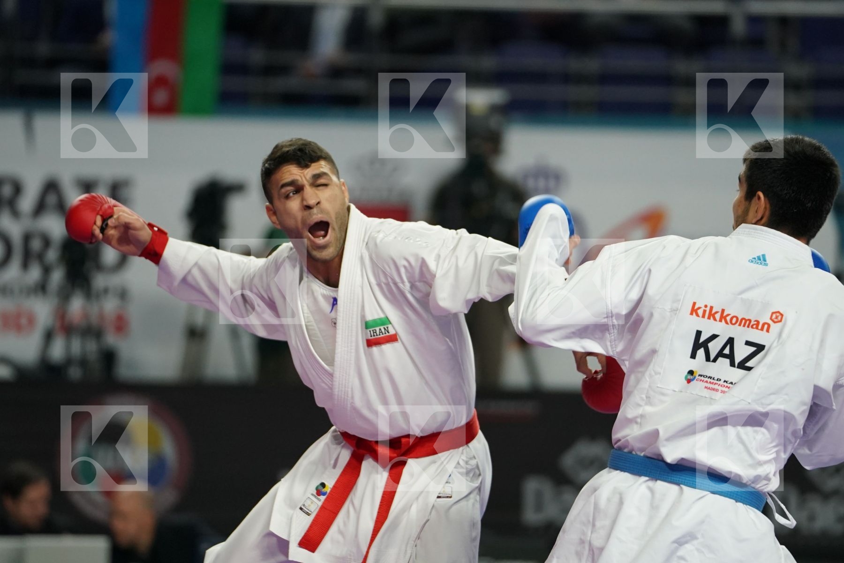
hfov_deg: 6.9
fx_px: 7033
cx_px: 422
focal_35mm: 300
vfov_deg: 4.6
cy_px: 282
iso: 2000
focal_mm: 200
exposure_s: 1/1000
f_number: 2.8
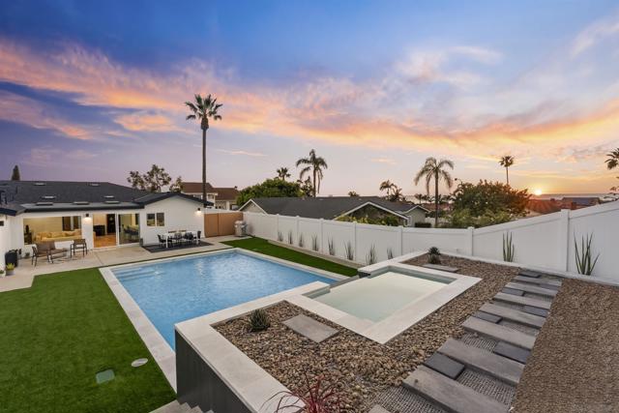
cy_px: 206
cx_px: 310
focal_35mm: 16
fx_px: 275
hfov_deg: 96.7
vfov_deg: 73.8
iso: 500
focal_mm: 16
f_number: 14
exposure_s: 1/10
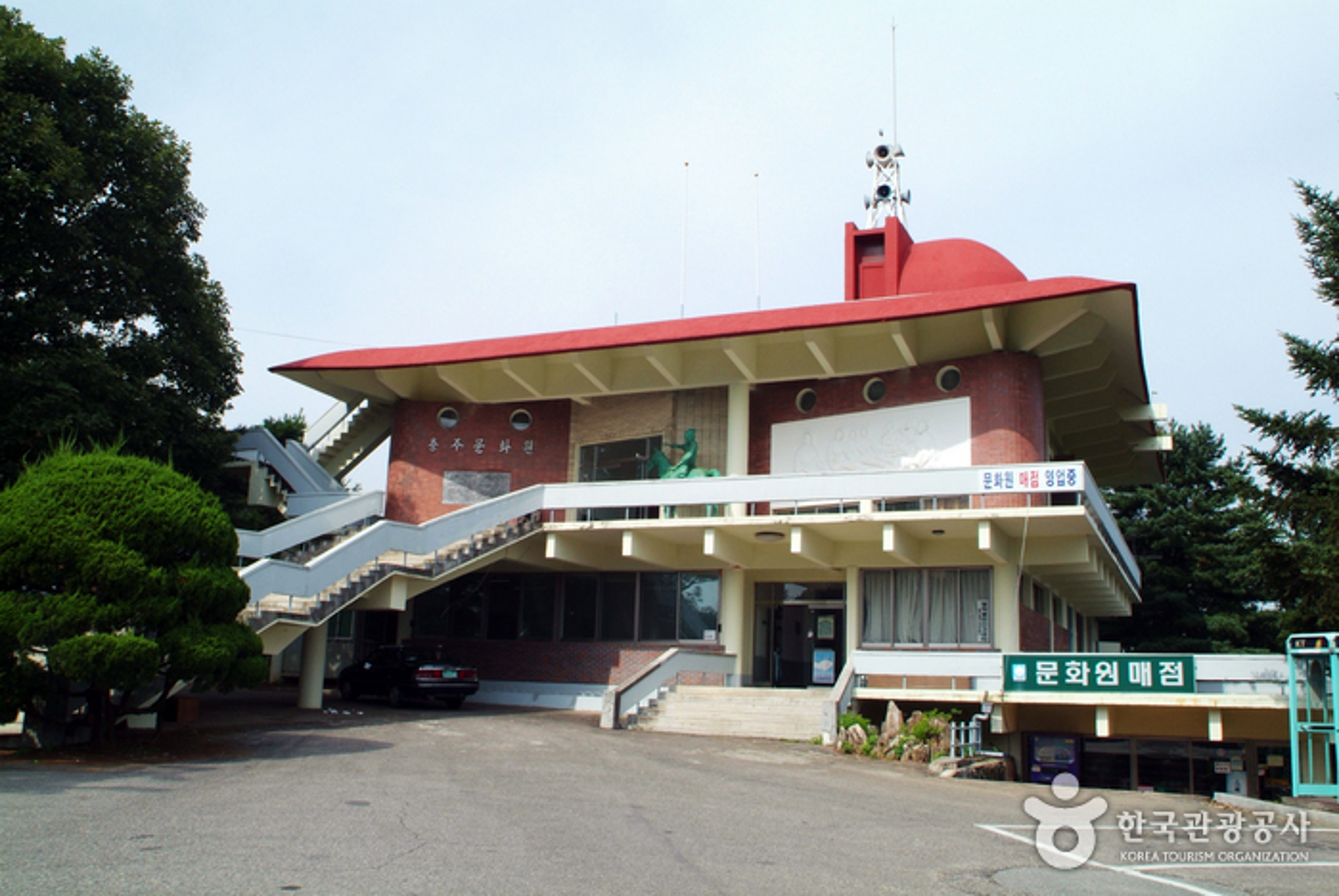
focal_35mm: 30
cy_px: 448
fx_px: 1117
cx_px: 670
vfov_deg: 43.7
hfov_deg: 61.9
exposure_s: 1/125
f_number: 19
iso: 400
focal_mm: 20
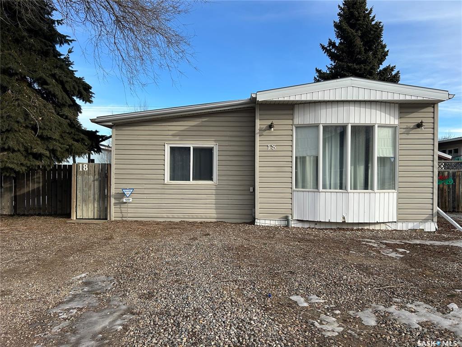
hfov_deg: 67.3
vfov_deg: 53.1
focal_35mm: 26
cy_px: 174
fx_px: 347
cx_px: 231
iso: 50
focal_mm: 5.7
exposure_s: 1/2299
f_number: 1.5
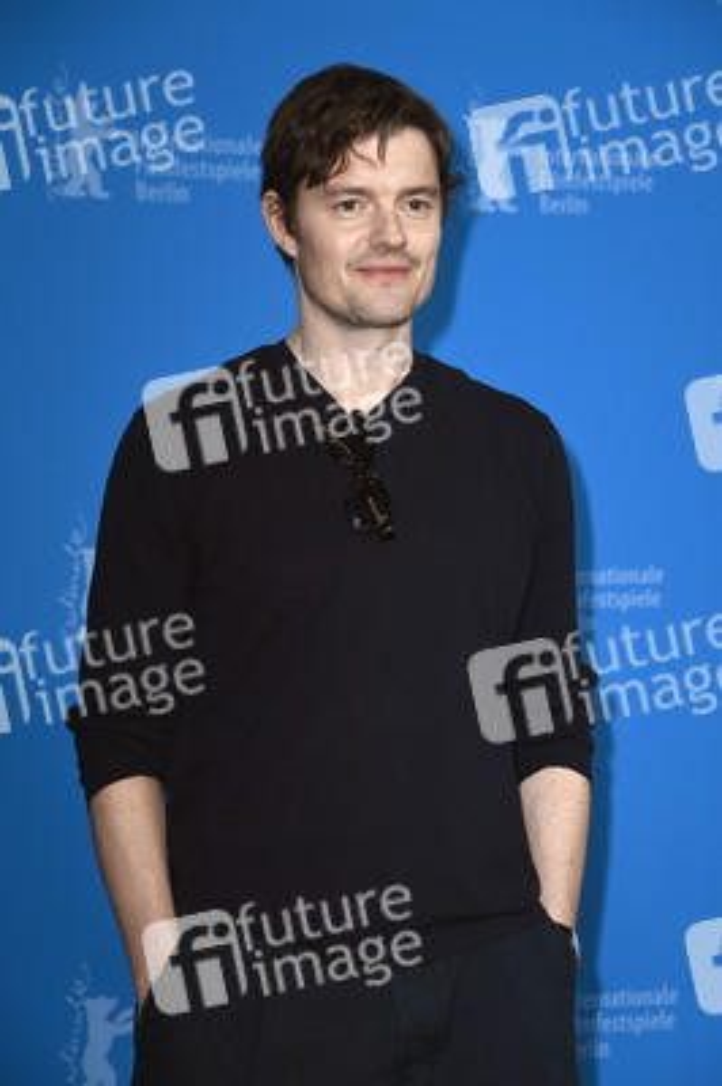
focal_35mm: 100
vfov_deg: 20.4
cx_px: 361
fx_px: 3013
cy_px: 543
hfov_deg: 13.7
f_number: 5.6
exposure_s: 1/250
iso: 640
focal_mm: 100
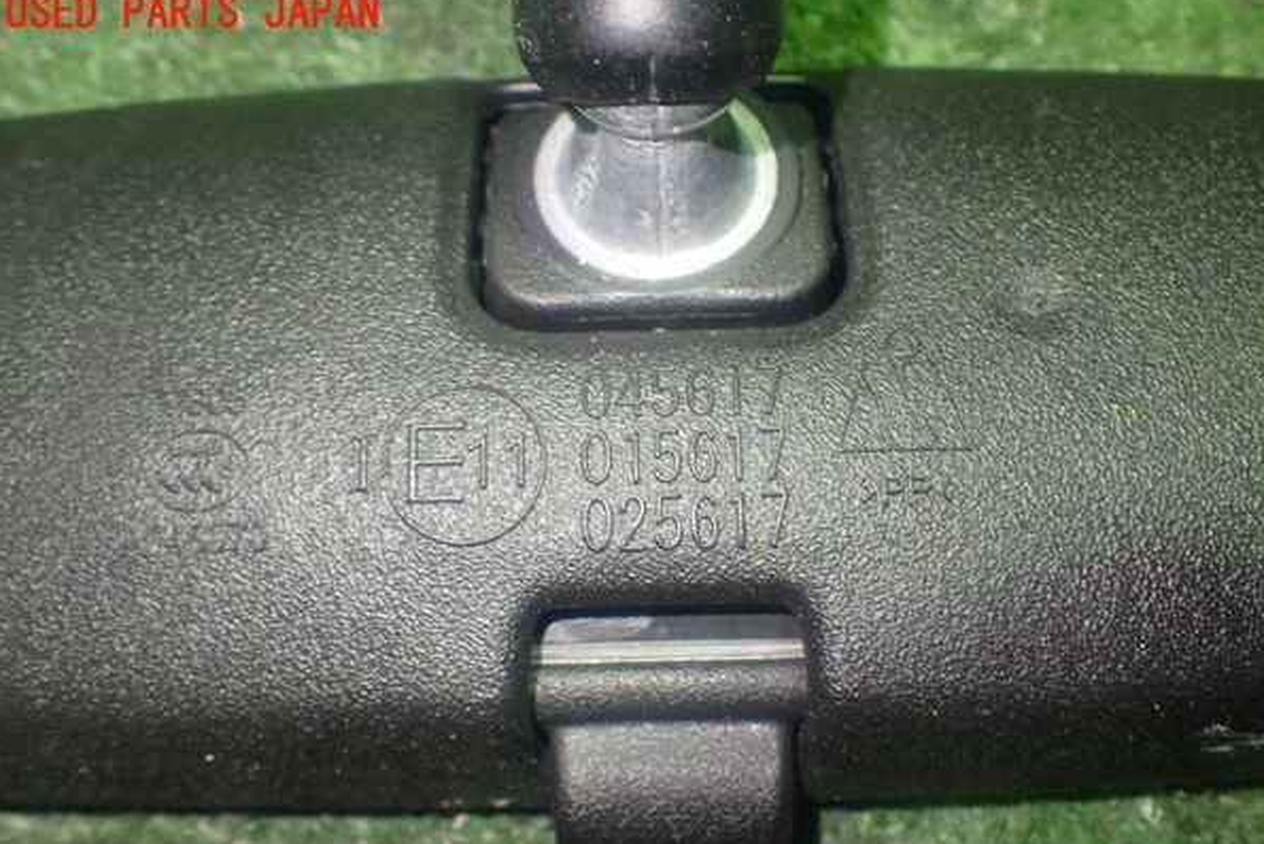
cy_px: 466
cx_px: 631
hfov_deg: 45.4
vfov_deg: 31.2
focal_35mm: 43
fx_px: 1510
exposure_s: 1/40
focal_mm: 7.31
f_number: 2.8
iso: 800
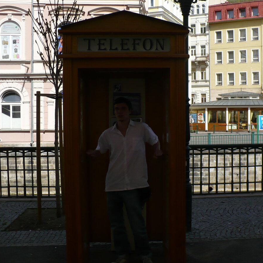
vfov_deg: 38.3
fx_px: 378
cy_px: 131
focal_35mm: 44
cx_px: 164
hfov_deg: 38.1
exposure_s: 1/200
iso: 100
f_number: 8
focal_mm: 6.1
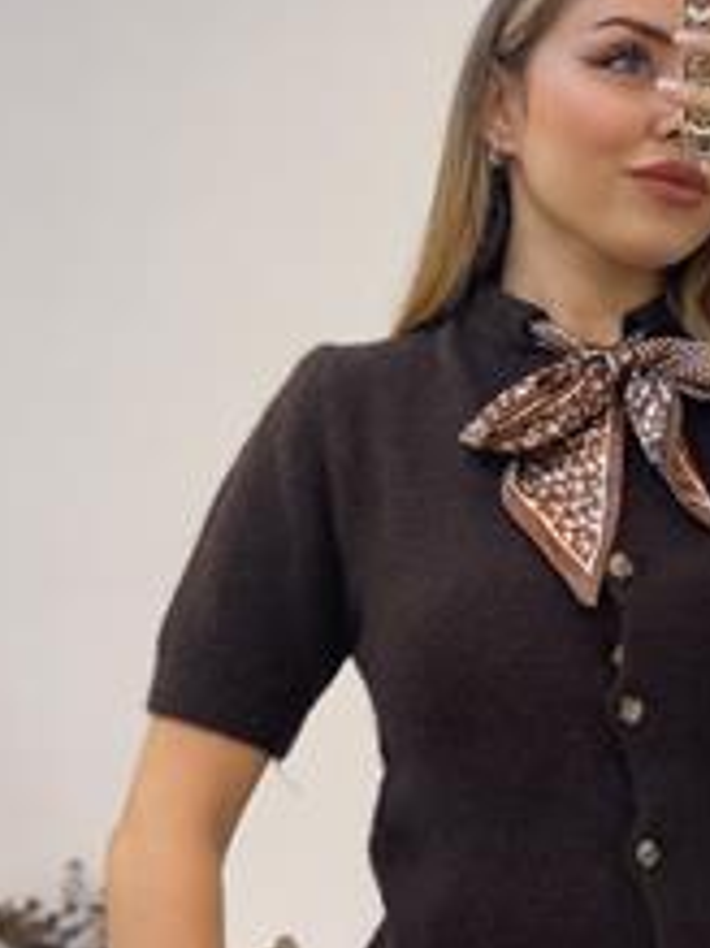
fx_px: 2683
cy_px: 361
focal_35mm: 98
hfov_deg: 15.0
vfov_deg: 20.0
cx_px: 576
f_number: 2
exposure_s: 1/100
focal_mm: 6
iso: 80
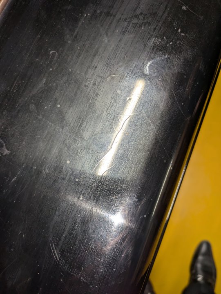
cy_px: 147
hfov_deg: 54.9
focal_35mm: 25
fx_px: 213
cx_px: 110
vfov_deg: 69.4
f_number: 1.89
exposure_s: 1/40
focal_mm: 5.43
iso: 80
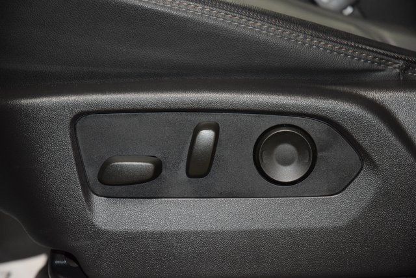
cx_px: 208
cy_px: 139
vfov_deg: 13.0
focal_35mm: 105
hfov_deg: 19.5
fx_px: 1214
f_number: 4.5
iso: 2200
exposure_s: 1/50
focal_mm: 70
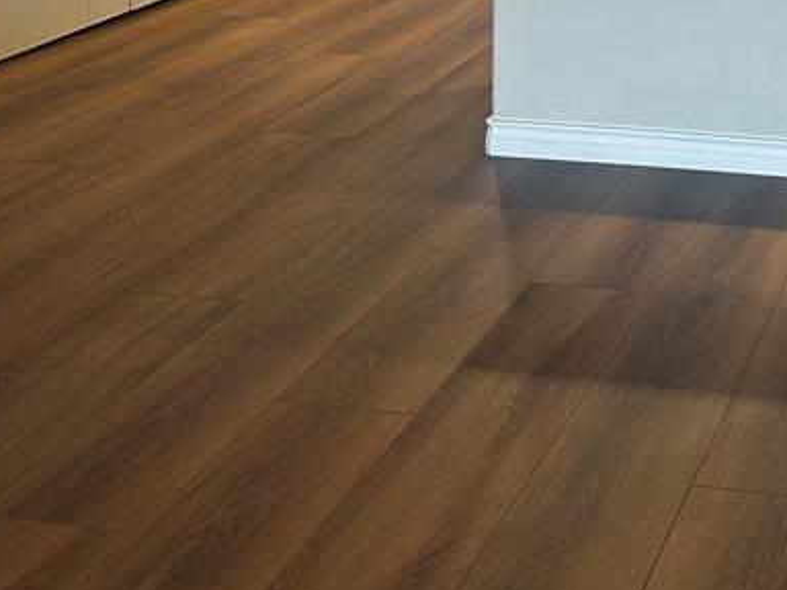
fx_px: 1455
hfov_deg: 27.4
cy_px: -184
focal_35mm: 64
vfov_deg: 20.8
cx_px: 894
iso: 200
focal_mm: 6.86
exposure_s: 1/60
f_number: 1.78
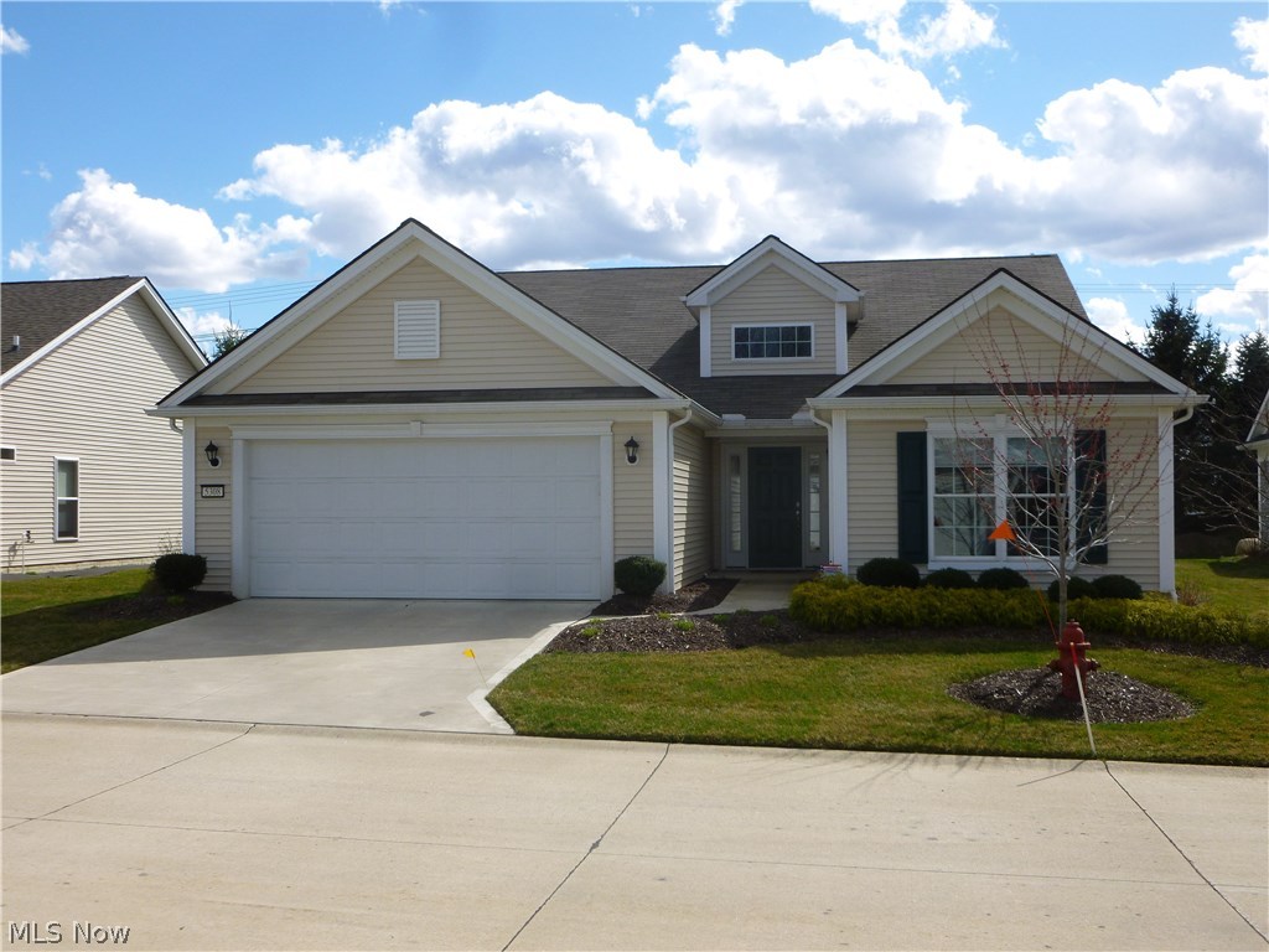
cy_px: 476
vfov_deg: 39.7
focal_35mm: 36
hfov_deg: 51.4
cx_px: 634
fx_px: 1320
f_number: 3.6
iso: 100
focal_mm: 6.5
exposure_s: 1/1000
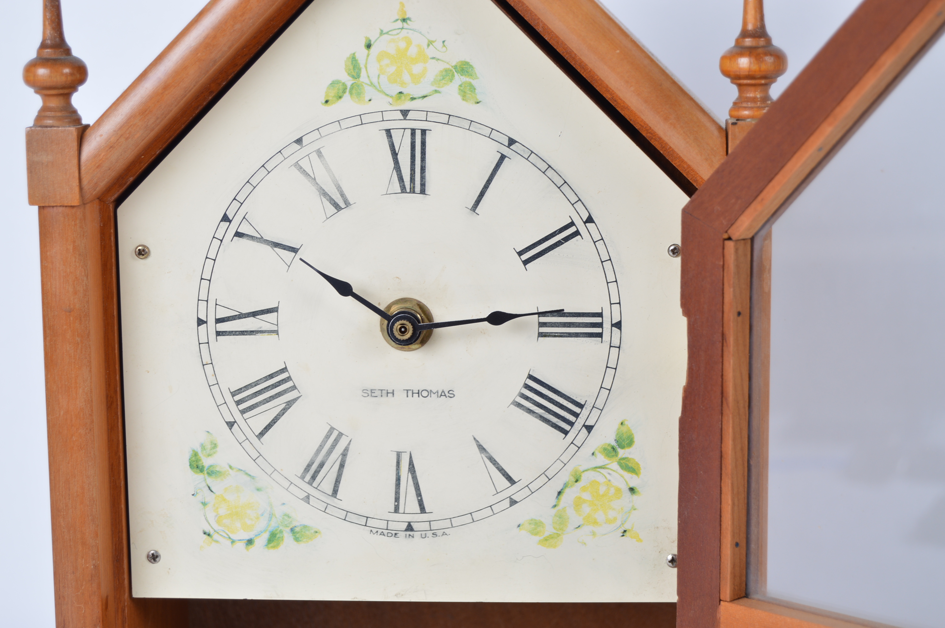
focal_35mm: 82
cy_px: 314
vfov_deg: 16.5
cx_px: 472
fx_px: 2164
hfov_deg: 24.6
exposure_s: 1/80
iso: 100
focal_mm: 55
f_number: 5.6
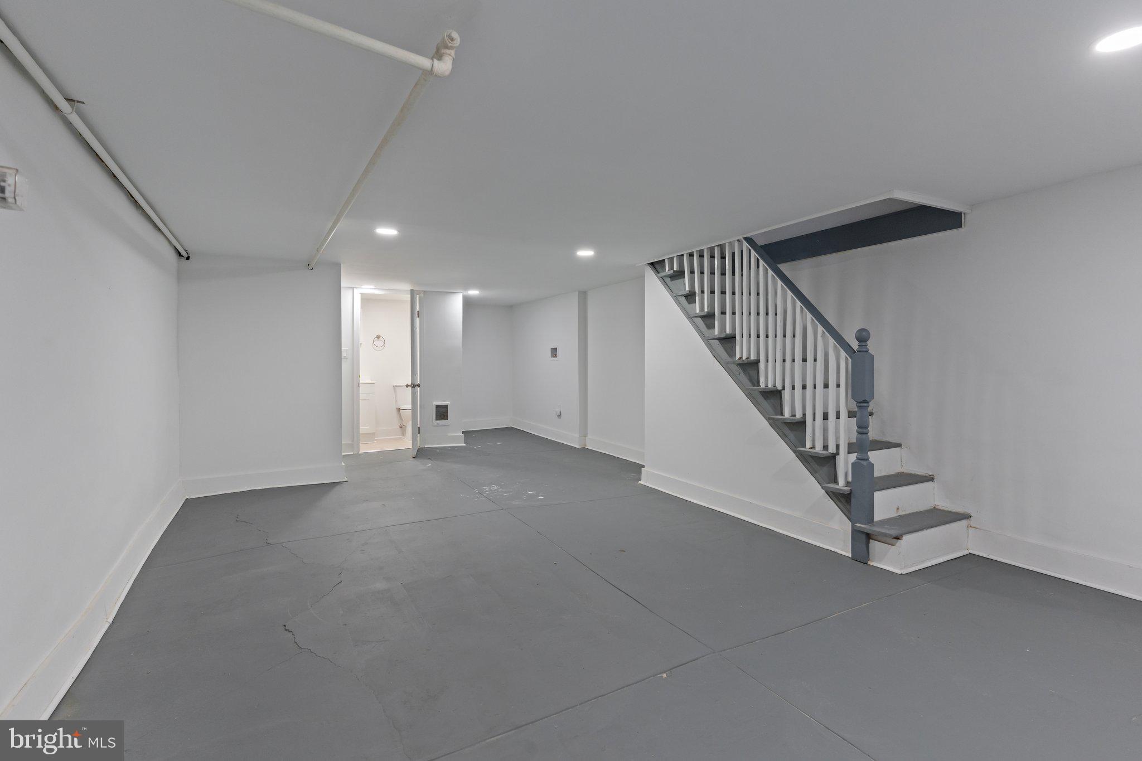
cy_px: 380
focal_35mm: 17
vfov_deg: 70.4
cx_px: 571
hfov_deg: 93.3
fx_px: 539
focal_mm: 17
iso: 800
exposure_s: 1/15
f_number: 8
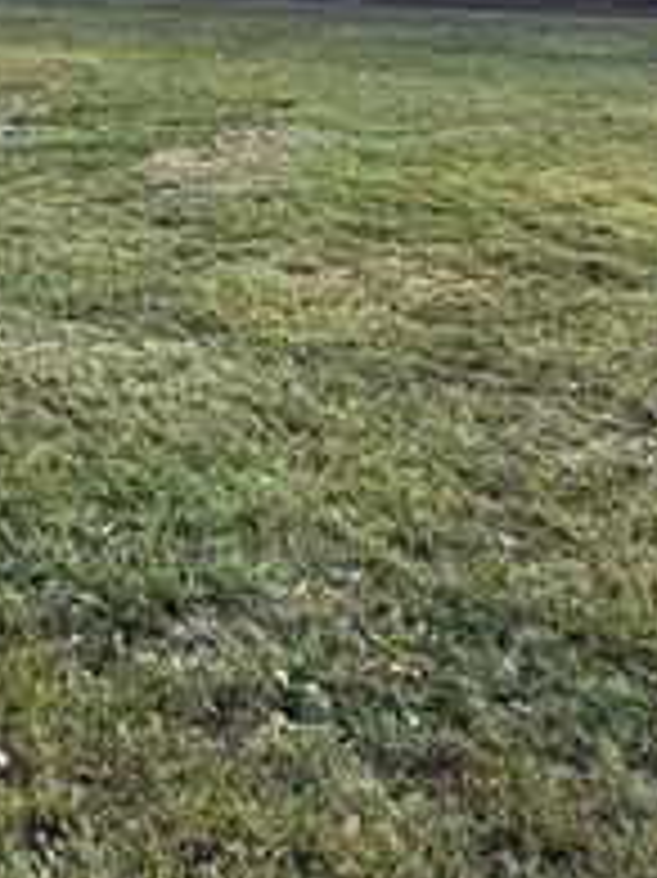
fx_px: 1216
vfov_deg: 37.5
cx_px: 45
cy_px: 119
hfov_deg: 28.8
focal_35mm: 48
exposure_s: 1/779
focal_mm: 2.22
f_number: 2.2
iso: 64
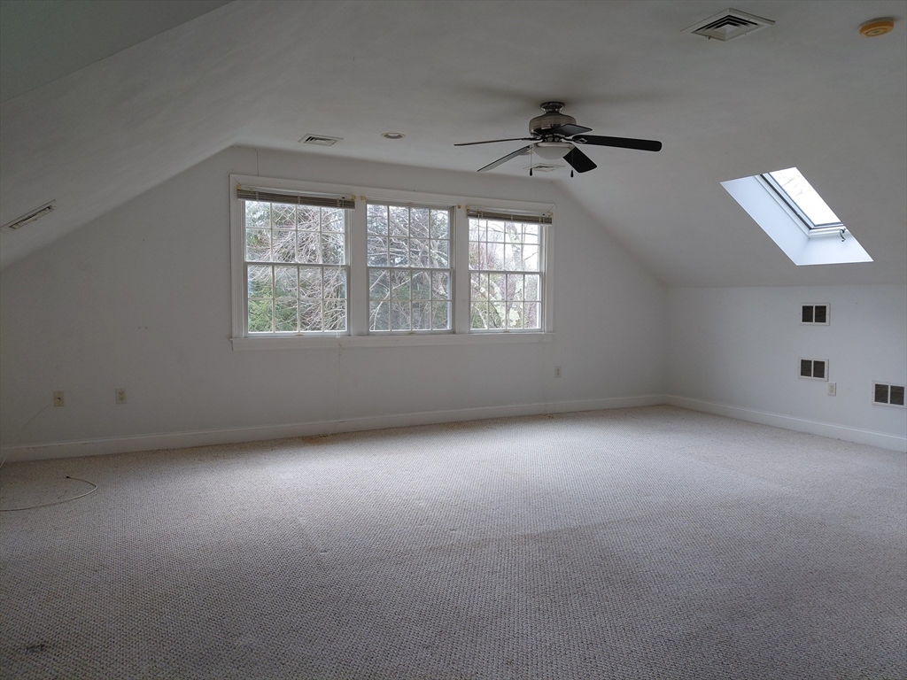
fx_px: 655
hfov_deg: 69.4
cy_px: 340
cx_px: 454
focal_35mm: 25
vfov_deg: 54.9
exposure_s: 1/128
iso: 50
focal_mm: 4.69
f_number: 1.8
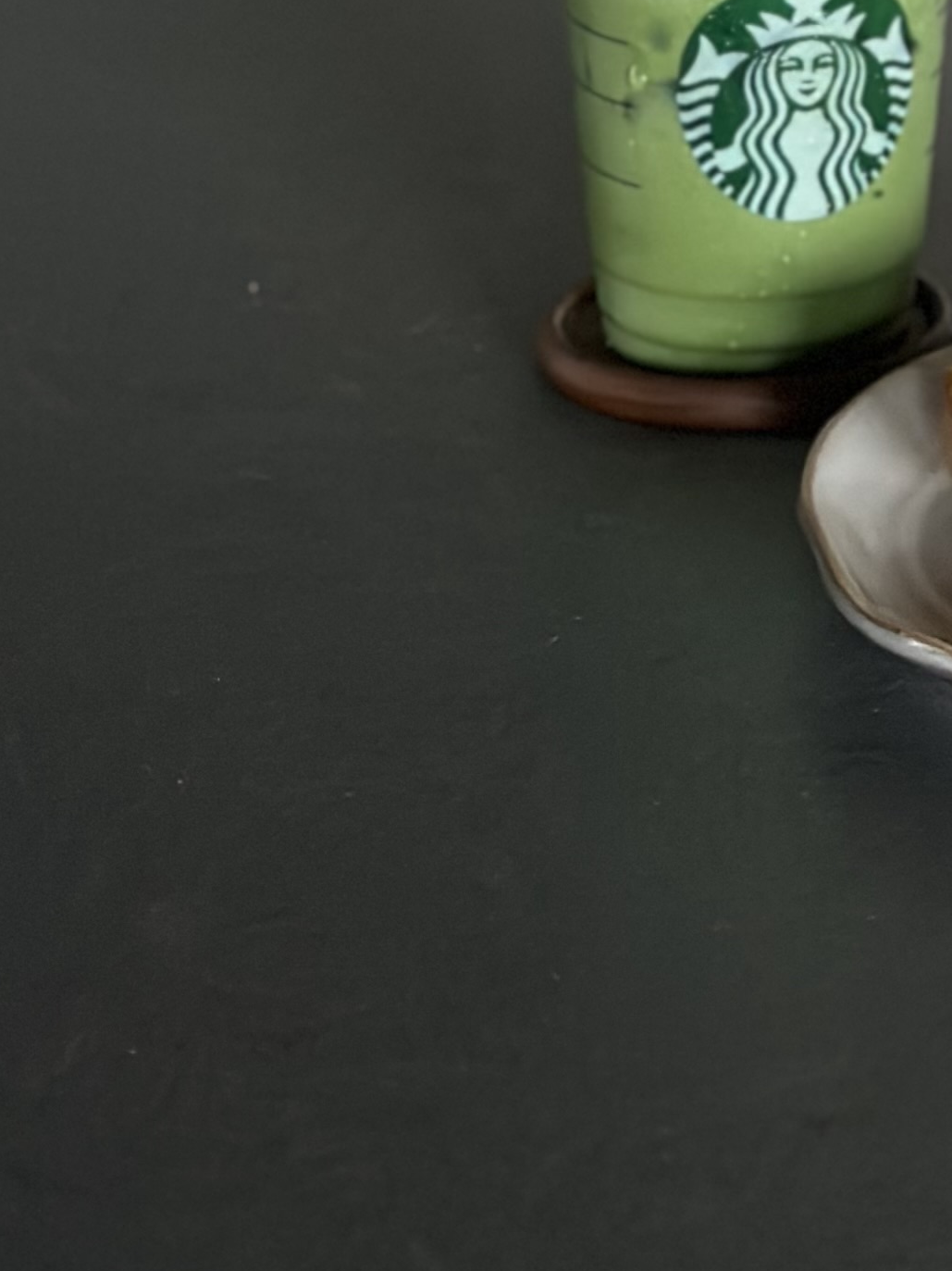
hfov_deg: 10.2
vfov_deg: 13.3
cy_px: -538
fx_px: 5173
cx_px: 1374
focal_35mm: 141
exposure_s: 1/50
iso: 400
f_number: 1.78
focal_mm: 6.86
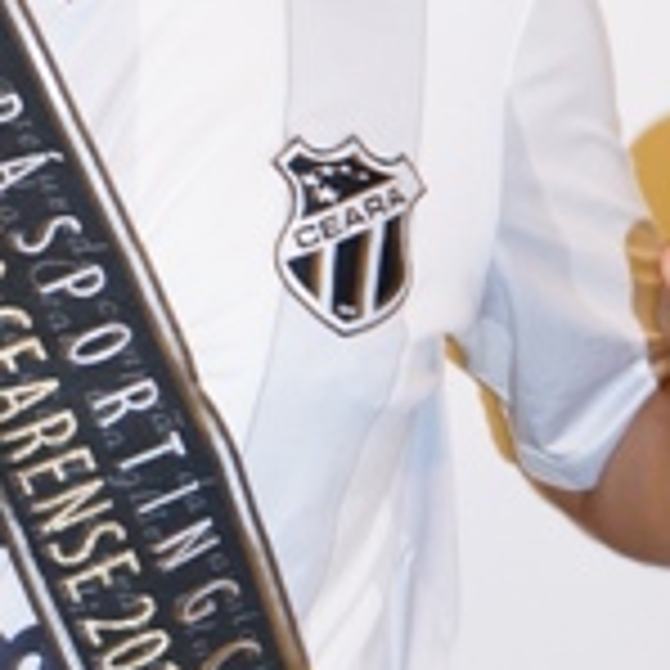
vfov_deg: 14.7
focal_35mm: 118
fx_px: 2584
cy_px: 216
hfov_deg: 14.6
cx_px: 31
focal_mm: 18
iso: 640
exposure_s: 1/60
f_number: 4
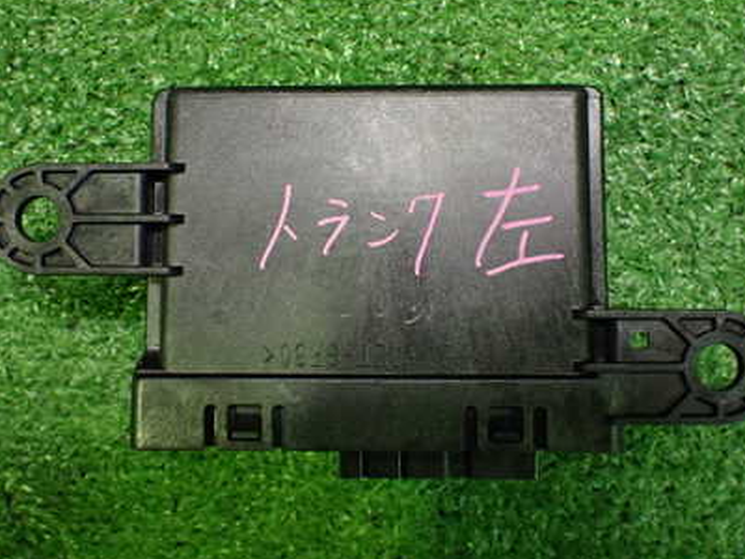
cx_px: 378
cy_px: 259
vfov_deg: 32.2
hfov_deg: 42.1
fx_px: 968
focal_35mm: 45
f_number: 2.3
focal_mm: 5.4
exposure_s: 1/60
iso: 800
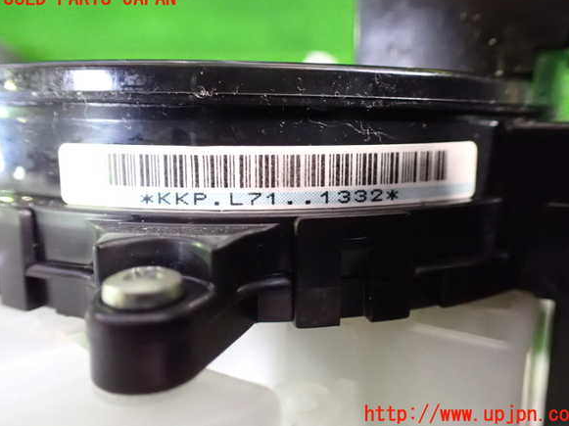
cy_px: 207
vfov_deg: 45.4
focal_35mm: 31
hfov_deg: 58.4
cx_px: 292
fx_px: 509
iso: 1600
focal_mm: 5.4
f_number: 2.3
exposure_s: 1/30
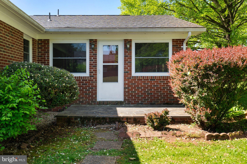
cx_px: 124
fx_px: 240
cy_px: 82
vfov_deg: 37.8
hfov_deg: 54.4
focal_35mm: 35
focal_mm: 35
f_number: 11
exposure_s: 1/80
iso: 250
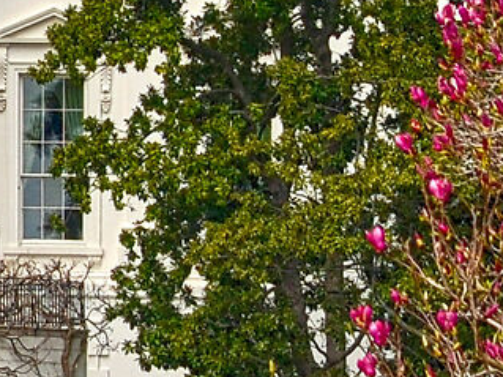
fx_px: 11039
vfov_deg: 2.0
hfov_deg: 2.6
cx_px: -464
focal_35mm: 760
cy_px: -226
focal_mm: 70
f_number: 8
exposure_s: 1/250
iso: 100
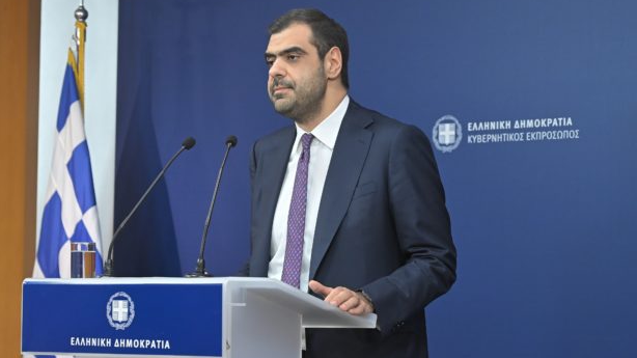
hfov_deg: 14.1
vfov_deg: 7.9
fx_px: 2584
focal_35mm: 153
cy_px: 149
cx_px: 318
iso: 2800
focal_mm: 97
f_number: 4.5
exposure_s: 1/250
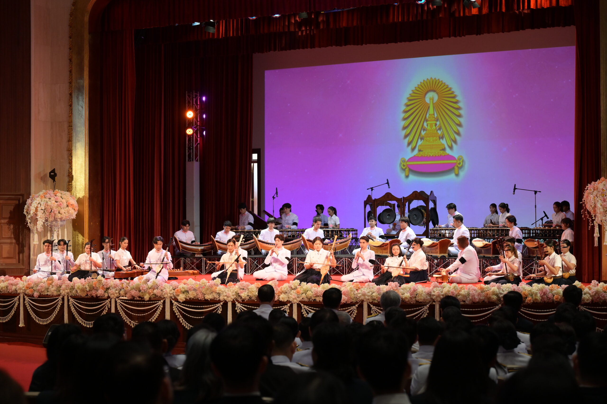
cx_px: 304
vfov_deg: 22.6
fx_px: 1011
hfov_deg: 33.4
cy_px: 202
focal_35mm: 60
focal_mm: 60
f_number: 4
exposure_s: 1/100
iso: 1600
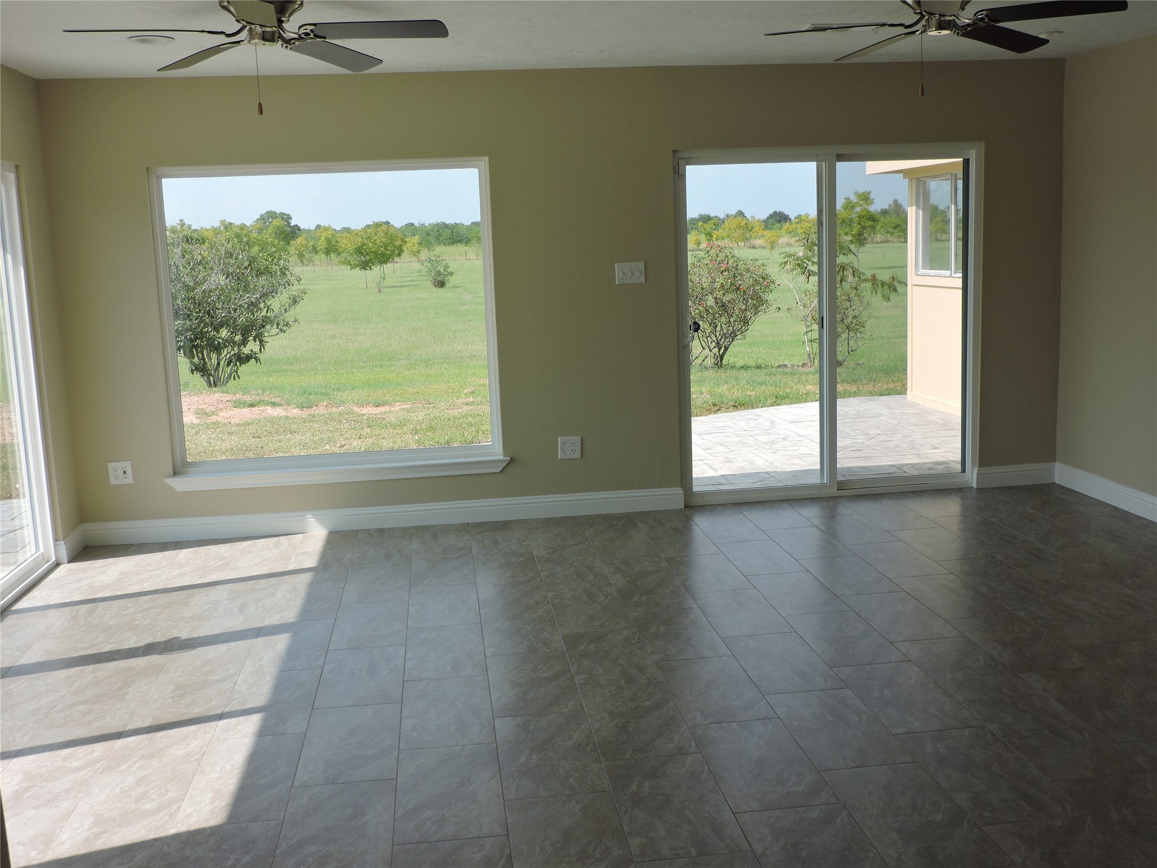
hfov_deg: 52.6
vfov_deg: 40.7
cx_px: 578
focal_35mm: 35
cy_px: 434
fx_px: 1170
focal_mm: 6.2
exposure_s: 1/500
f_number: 3.3
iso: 100
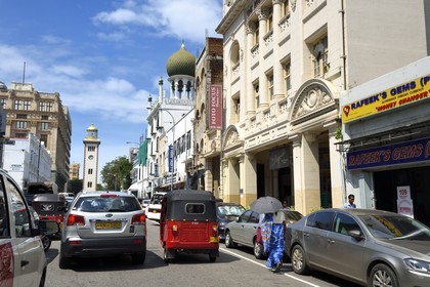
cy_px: 144
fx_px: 382
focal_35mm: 32
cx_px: 215
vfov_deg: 41.1
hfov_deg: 58.7
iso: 200
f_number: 16
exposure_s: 1/250
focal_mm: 32
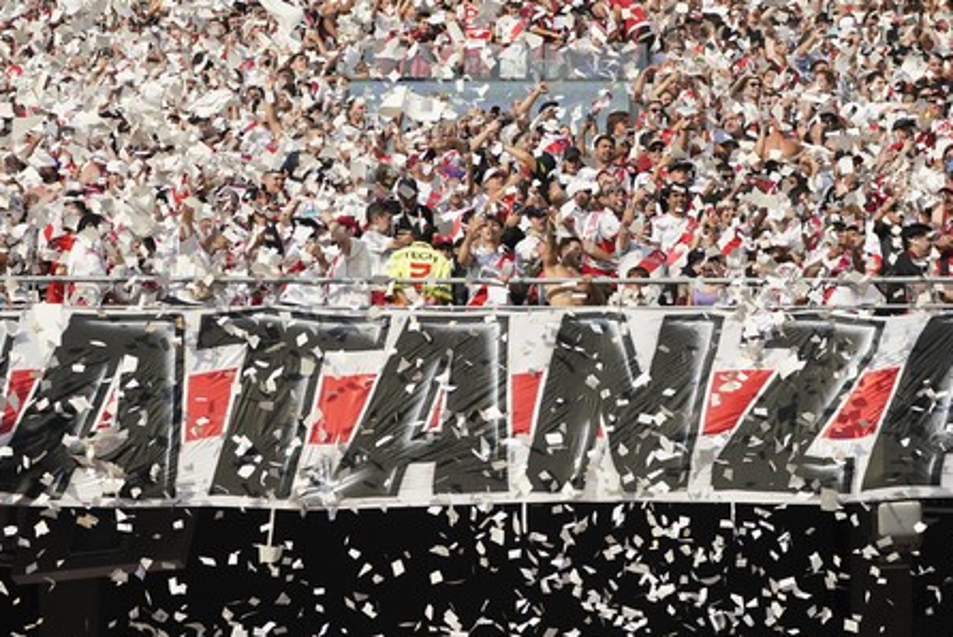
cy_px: 152
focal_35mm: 192
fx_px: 5086
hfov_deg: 10.7
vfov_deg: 7.2
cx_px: 534
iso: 500
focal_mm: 119
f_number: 5
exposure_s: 1/3200
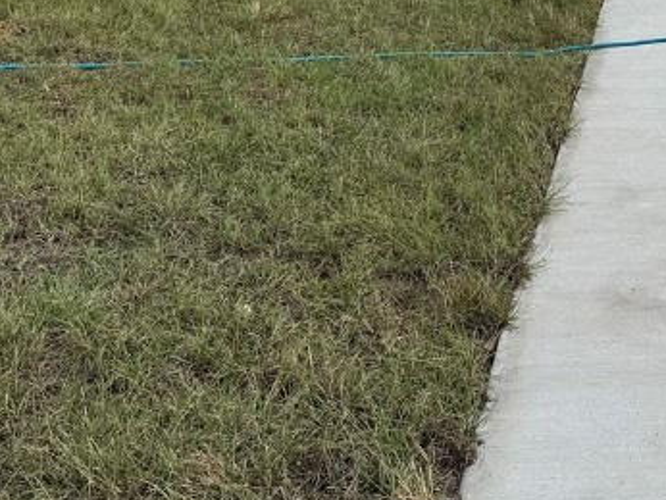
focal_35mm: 71
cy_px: -185
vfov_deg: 18.9
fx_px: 1367
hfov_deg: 26.4
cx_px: 612
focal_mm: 6.76
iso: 80
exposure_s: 1/7092
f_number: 1.78
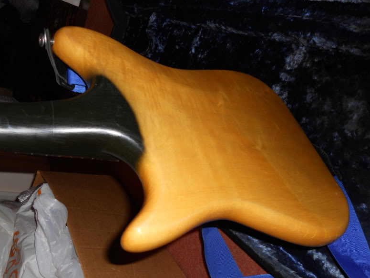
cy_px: 139
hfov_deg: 55.3
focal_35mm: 33
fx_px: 353
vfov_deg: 42.9
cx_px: 180
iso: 80
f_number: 3.5
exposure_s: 1/25
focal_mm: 5.8
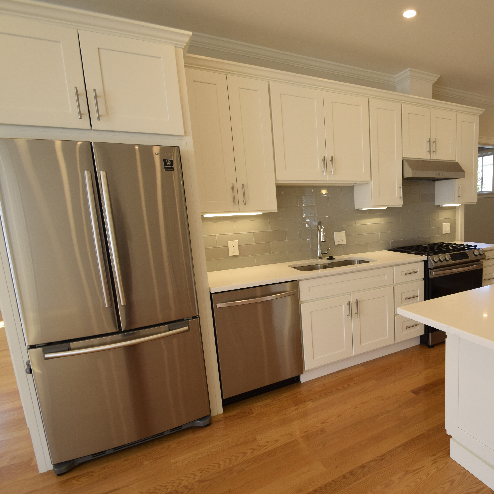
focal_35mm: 20
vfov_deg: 74.8
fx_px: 323
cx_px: 352
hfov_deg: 71.2
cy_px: 258
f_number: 5.6
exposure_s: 1/125
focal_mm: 10
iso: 400
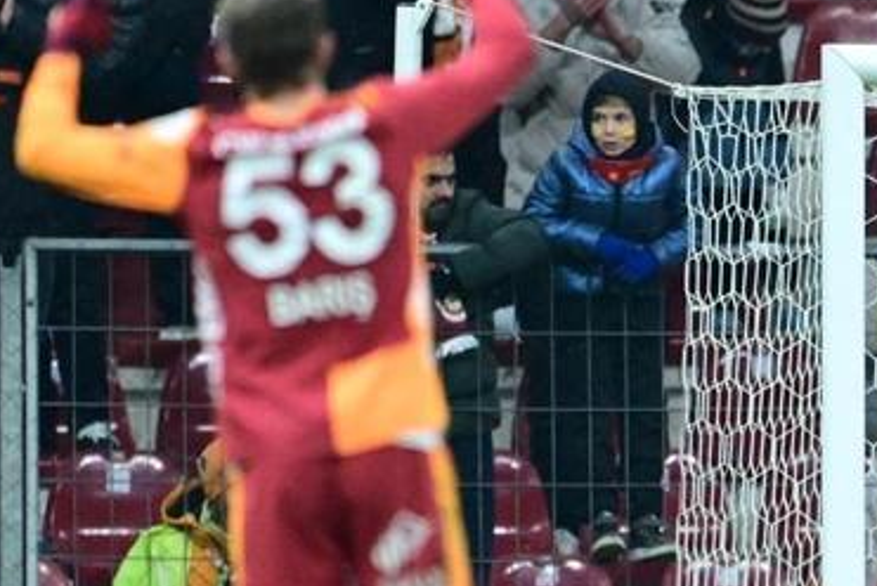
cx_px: 946
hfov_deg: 1.5
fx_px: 32790
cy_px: 429
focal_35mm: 1345
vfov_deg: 1.0
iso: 3200
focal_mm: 400
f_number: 2.8
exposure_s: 1/2000
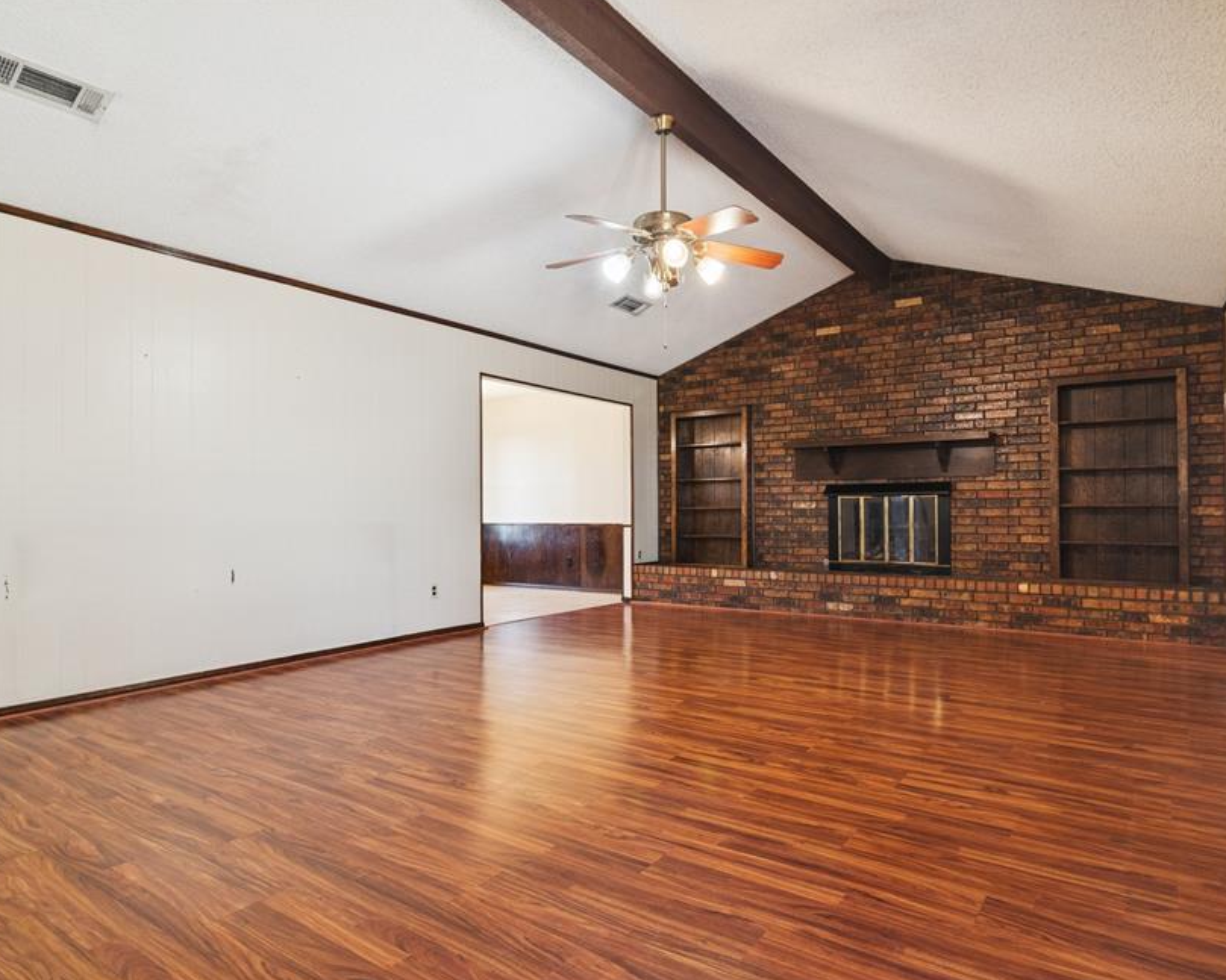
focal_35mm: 20
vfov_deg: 69.2
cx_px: 659
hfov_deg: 81.4
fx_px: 711
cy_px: 509
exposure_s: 1/4
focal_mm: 11
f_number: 9
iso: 320
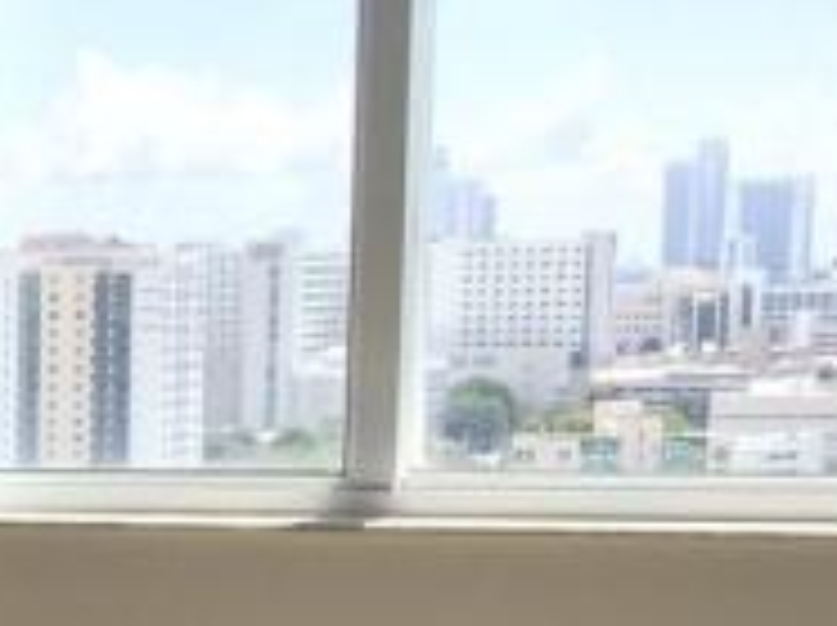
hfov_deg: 12.2
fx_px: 3622
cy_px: 928
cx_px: -608
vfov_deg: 9.6
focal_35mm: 150
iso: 32
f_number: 2.2
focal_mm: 4.15
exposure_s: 1/434
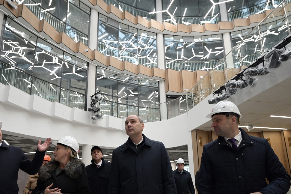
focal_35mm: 21
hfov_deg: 80.3
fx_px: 170
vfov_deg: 59.0
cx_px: 117
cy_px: 117
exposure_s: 1/200
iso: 800
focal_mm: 17
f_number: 4
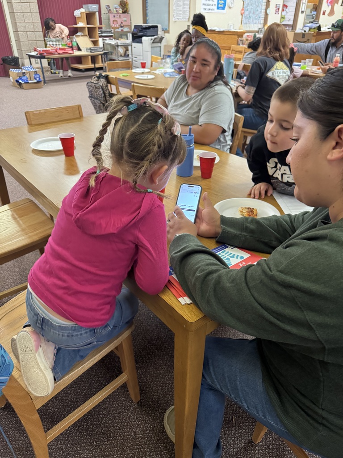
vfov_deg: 71.6
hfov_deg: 56.8
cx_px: 172
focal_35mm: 24
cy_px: 229
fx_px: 317
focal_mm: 6.76
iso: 640
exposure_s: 1/60
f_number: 1.78
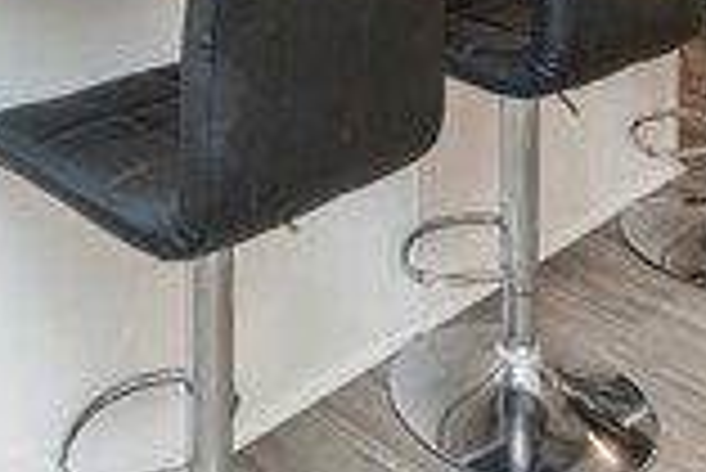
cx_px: 153
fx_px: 1119
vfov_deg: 19.2
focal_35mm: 57
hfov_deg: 34.1
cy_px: -333
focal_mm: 14
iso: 560
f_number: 4
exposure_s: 1/60
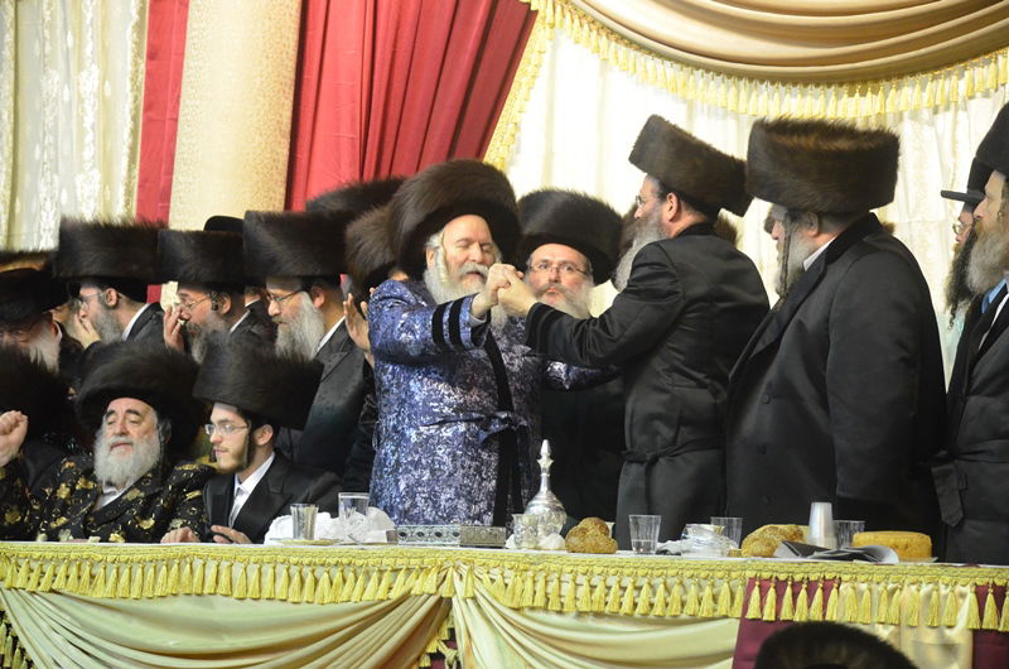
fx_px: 3860
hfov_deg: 14.9
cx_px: 504
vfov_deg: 9.9
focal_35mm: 138
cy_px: 334
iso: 3200
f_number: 4.5
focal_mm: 92
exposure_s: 1/125
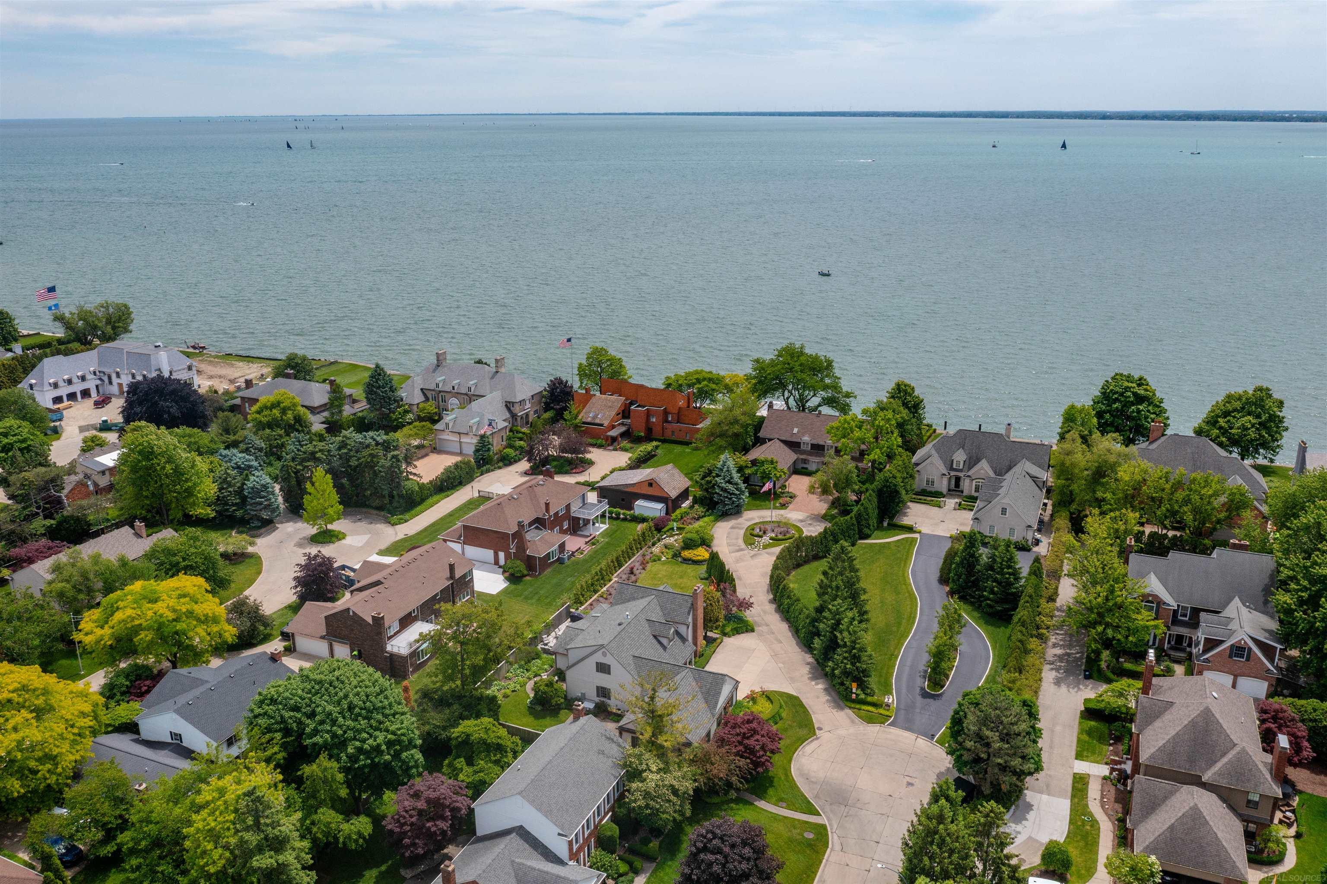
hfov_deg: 65.5
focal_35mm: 28
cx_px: 664
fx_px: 1032
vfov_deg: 46.4
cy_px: 442
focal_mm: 10.26
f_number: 6.3
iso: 100
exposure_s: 1/640
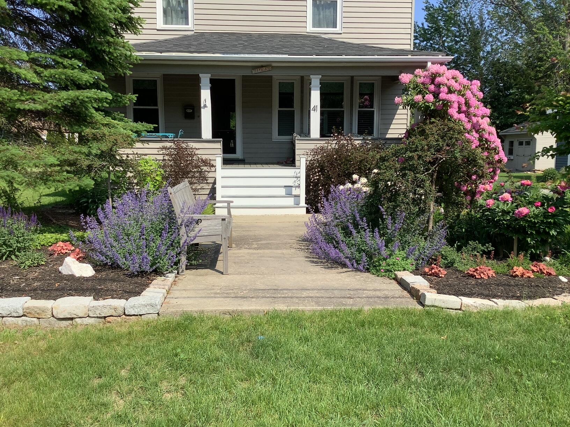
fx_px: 510
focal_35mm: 31
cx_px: 285
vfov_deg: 45.4
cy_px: 214
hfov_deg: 58.4
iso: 25
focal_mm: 3.3
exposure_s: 1/840
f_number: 2.4
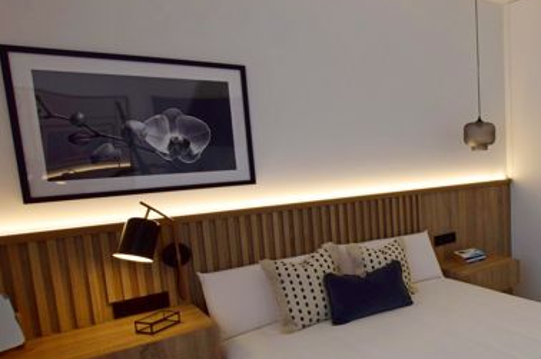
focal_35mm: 28
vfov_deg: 46.1
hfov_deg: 57.8
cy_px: 207
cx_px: 470
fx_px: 420
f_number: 5.6
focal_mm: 10
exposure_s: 1/125
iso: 400
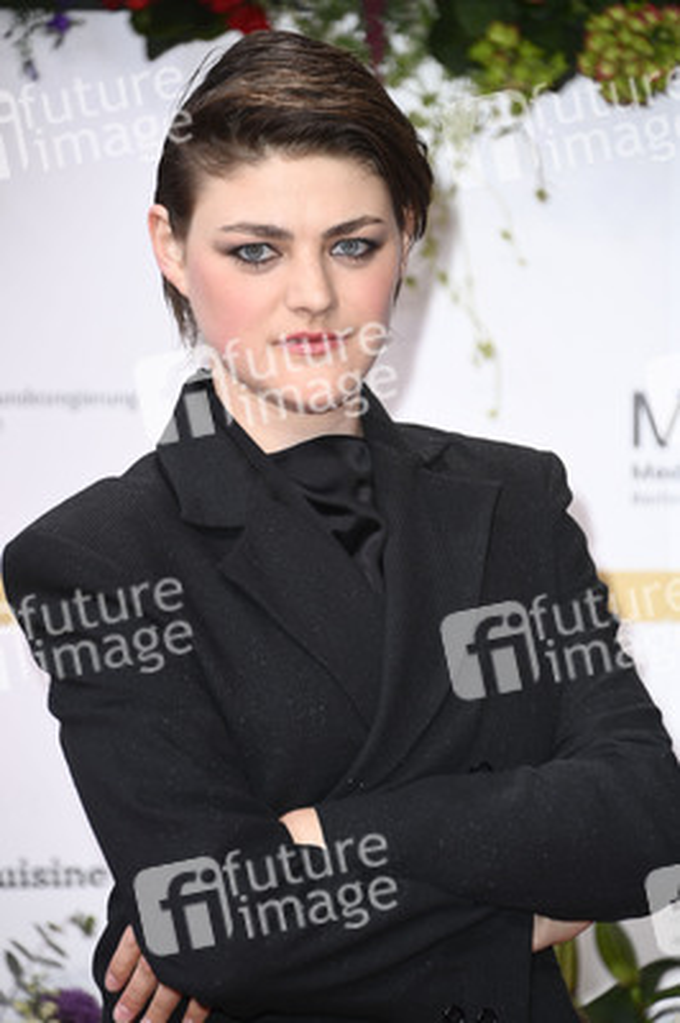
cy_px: 512
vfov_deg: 9.8
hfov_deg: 6.5
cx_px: 340
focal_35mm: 210
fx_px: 5960
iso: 640
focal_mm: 210
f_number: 5.6
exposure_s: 1/250
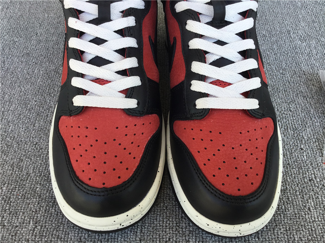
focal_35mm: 31
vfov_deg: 45.4
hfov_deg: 58.4
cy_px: 122
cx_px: 162
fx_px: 291
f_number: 2.4
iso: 25
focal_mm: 3.3
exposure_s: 1/181
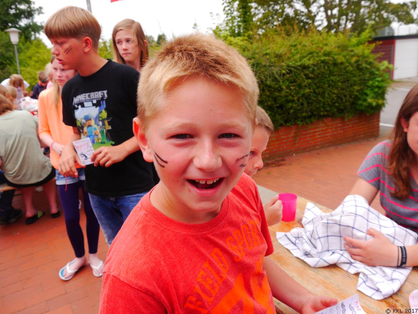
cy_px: 157
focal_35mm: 30
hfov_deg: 60.0
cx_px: 209
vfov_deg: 46.8
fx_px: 362
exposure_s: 1/250
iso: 160
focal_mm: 15
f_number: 5
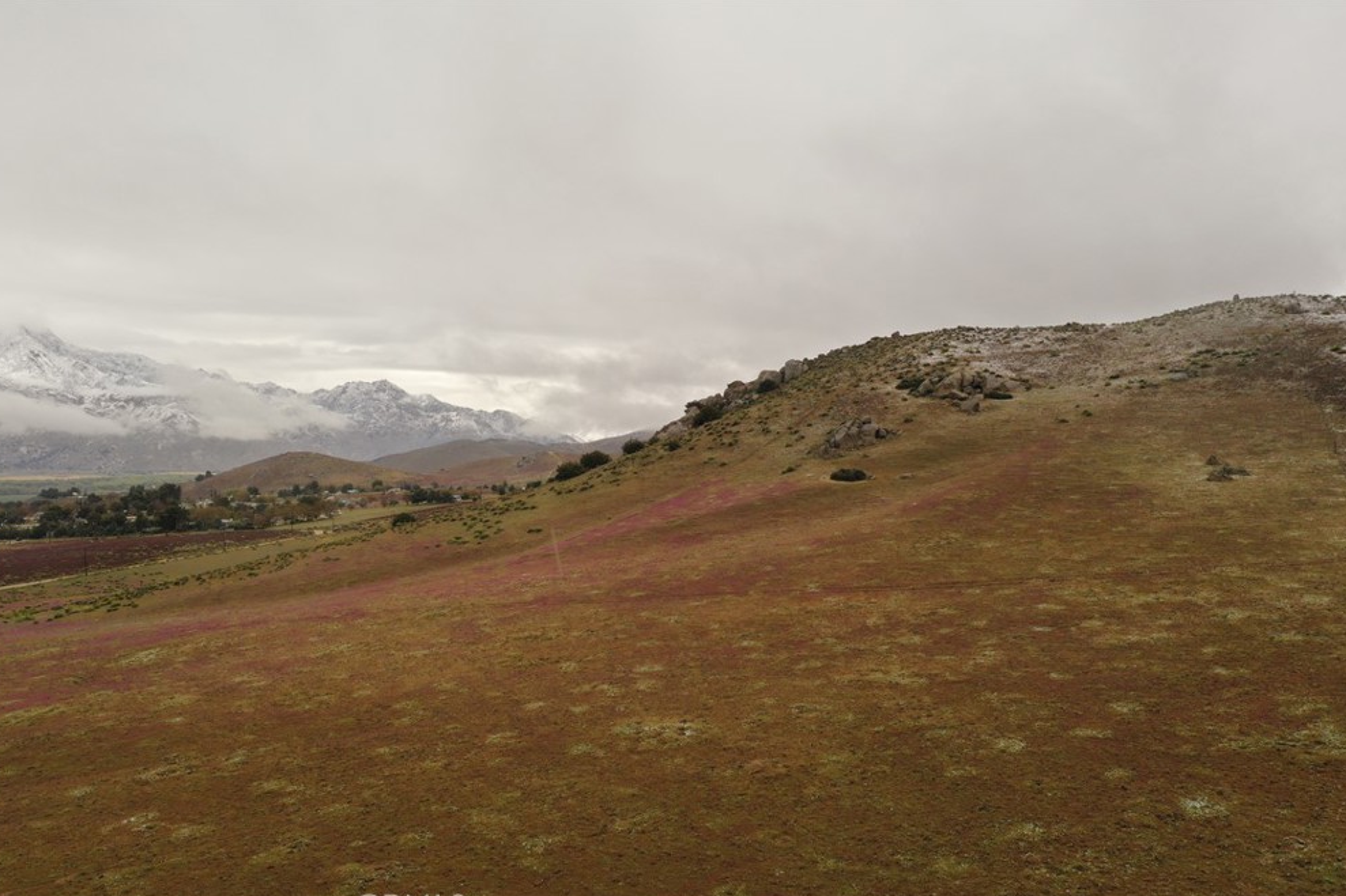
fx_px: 1084
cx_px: 679
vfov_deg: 44.9
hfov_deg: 63.7
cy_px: 462
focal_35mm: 29
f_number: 5.6
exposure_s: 1/400
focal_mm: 10.26
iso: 100
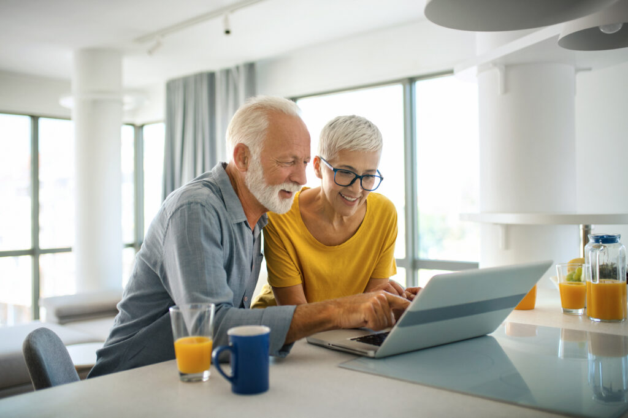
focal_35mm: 35
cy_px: 209
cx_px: 314
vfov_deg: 37.8
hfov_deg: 54.4
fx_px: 610
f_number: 1.8
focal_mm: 35
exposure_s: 1/500
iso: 320
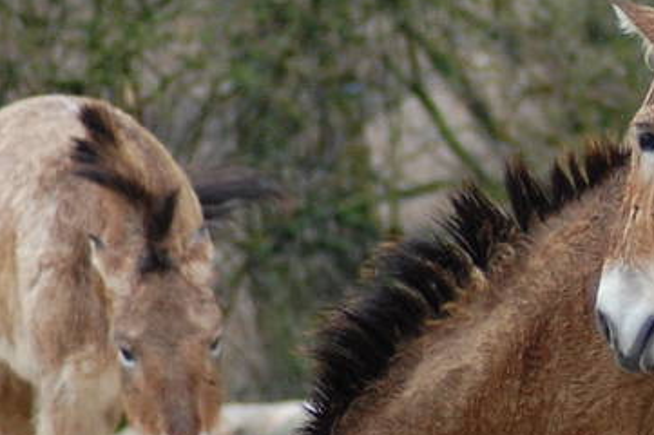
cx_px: 1042
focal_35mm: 898
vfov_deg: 1.5
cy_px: 178
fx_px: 16302
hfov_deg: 2.3
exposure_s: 1/500
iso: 640
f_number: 4.5
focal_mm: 135
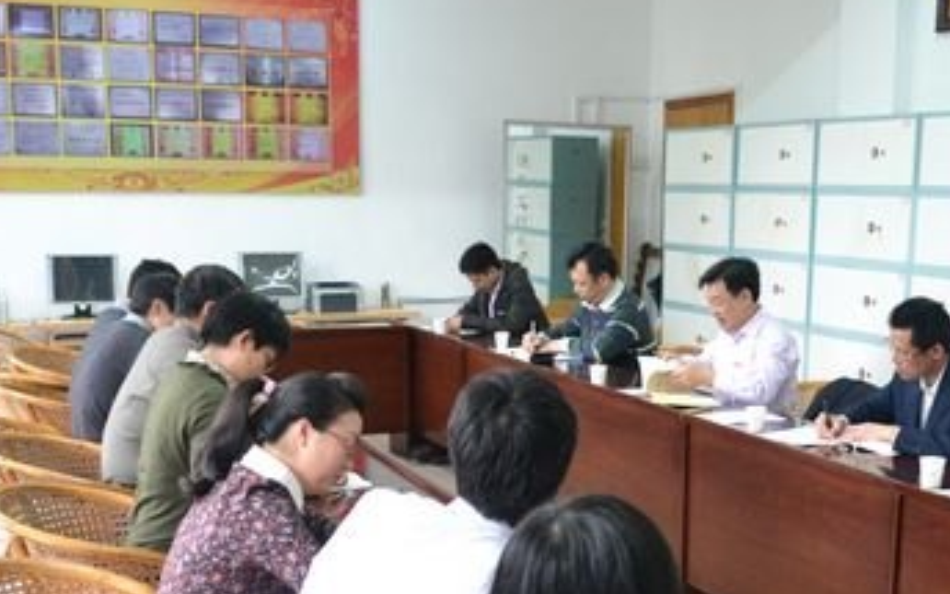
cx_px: 635
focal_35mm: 48
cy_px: 472
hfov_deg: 41.3
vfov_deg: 26.4
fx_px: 1243
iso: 1800
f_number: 3.5
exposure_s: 1/60
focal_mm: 18
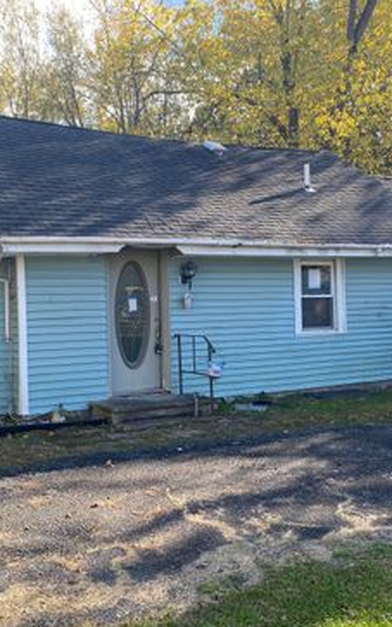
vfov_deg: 51.5
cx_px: 130
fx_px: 649
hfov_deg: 33.3
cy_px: 320
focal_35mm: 38
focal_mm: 4.25
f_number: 1.8
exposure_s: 1/439
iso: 32
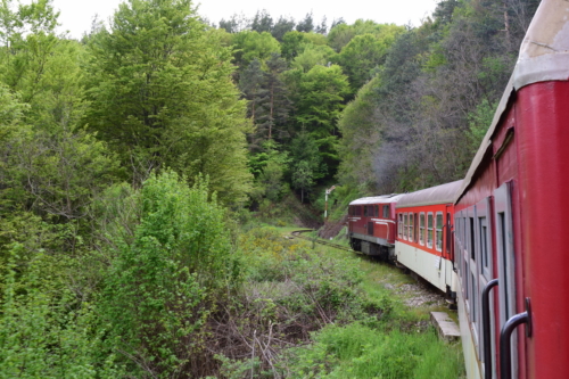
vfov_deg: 33.0
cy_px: 190
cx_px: 284
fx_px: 640
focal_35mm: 40
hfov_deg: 47.9
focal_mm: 27
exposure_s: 1/160
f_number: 9
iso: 400
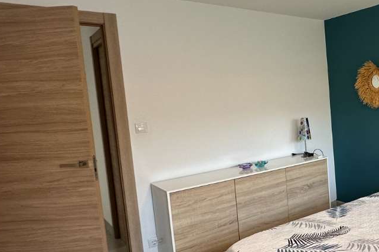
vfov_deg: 38.9
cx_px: 378
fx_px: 358
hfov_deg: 46.7
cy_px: 122
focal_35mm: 34
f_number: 2.2
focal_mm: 2.22
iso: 125
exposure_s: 1/100
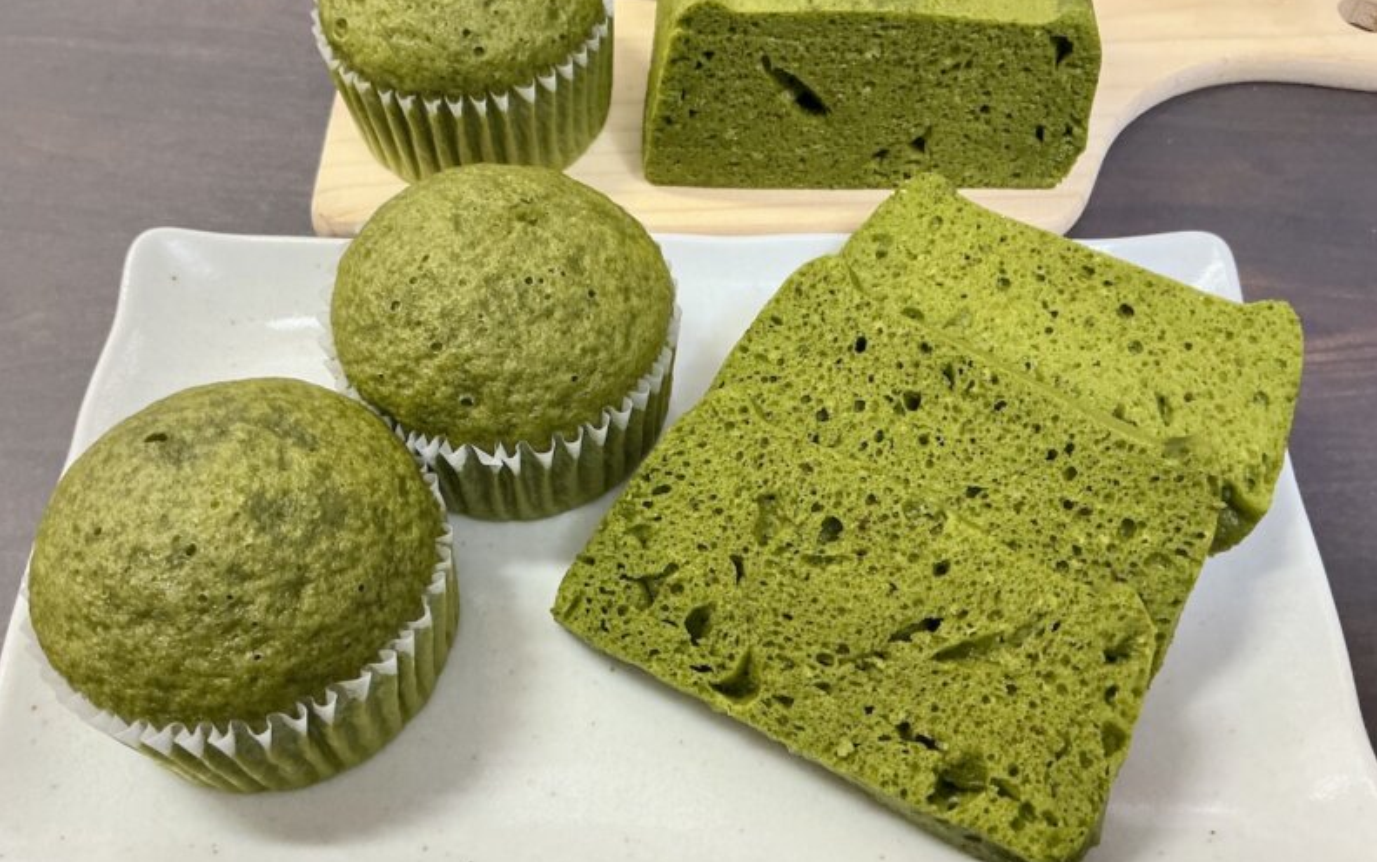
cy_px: 474
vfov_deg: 41.8
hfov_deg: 62.9
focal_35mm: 30
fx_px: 1126
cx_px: 682
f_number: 1.8
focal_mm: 3
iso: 200
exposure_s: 1/60
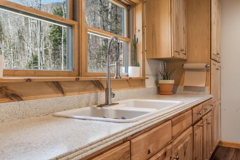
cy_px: 80
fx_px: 233
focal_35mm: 35
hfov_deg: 54.4
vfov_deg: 37.8
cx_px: 120
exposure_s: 1/15
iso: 400
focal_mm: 35
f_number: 8
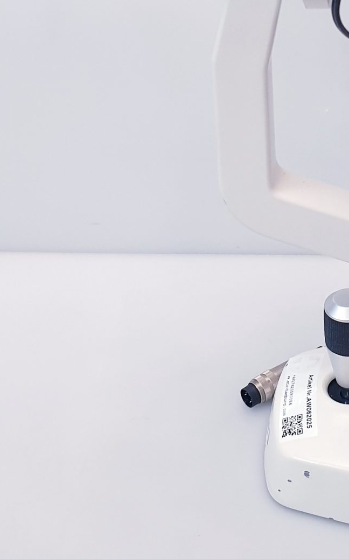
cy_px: 62
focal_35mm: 68
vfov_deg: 29.1
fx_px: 1036
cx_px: 320
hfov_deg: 18.8
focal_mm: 4.3
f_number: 2.4
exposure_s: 1/50
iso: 160
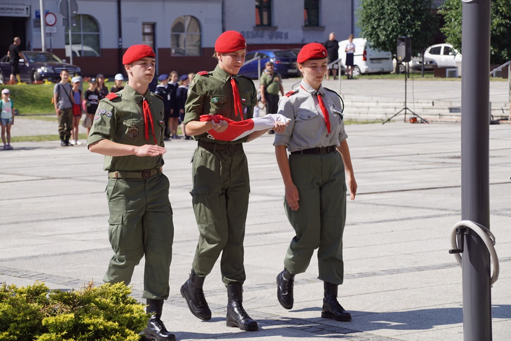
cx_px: 256
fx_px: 1491
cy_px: 170
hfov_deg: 19.5
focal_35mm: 105
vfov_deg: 13.0
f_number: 7.1
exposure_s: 1/250
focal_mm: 70
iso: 100
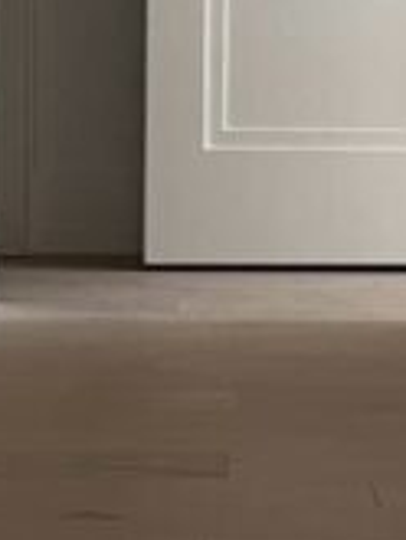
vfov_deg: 12.2
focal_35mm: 161
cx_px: 373
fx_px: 2515
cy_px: 141
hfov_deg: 9.2
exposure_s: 1/60
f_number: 1.5
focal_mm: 5.7
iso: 160
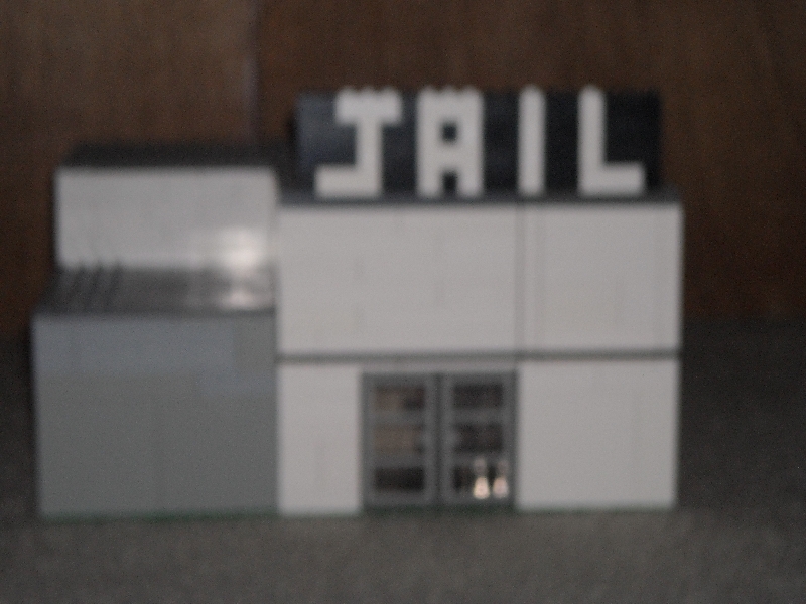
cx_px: 403
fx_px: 2445
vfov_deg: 14.1
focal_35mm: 105
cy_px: 302
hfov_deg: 18.7
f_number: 9.3
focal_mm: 17.1
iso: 200
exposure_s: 1/125
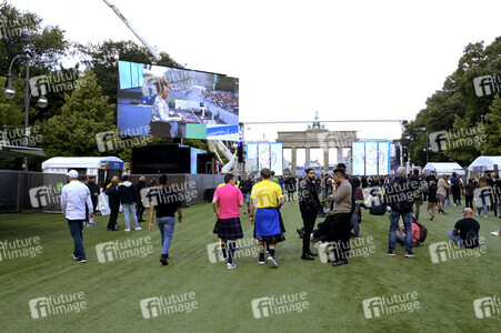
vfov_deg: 46.3
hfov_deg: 65.5
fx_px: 389
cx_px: 250
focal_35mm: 28
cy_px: 166
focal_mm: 28
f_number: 14
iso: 2000
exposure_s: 1/250
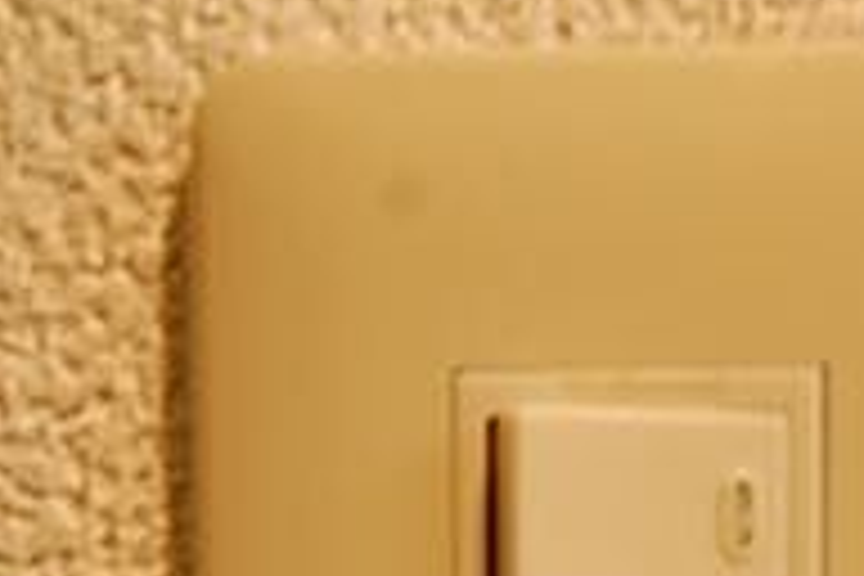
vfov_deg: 17.8
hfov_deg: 28.7
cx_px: 572
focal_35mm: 70
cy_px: 814
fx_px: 1680
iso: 800
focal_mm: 14
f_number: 5.3
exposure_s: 1/20
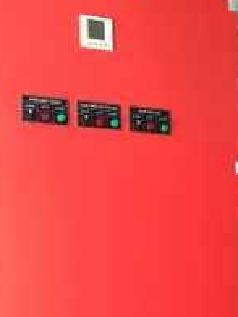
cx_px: 191
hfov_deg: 20.5
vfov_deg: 26.7
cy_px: 272
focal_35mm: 71
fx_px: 651
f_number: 2.2
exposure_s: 1/33
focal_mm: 4.15
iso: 25
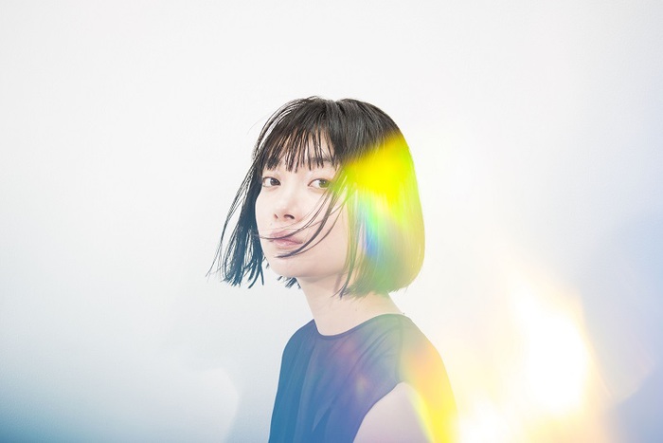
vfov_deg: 17.1
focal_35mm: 80
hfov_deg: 25.4
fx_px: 1474
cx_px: 332
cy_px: 222
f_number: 7.1
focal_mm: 80
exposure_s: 1/250
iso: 800
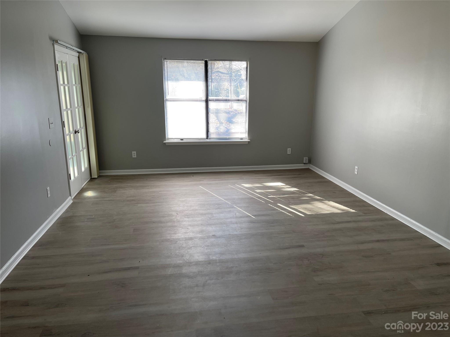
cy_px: 168
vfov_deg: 54.9
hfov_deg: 69.4
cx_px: 225
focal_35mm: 25
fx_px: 325
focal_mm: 5.1
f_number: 1.6
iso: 64
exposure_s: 1/120
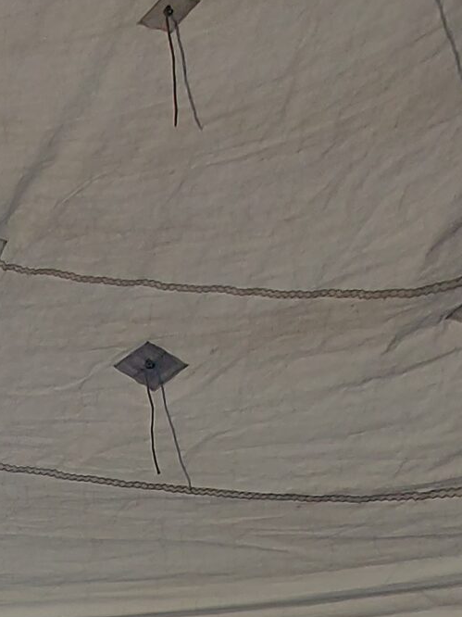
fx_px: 890
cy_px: 1043
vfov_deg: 23.9
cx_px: -390
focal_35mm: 50
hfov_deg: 20.1
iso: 64
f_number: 2.2
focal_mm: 1.74
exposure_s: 1/8006
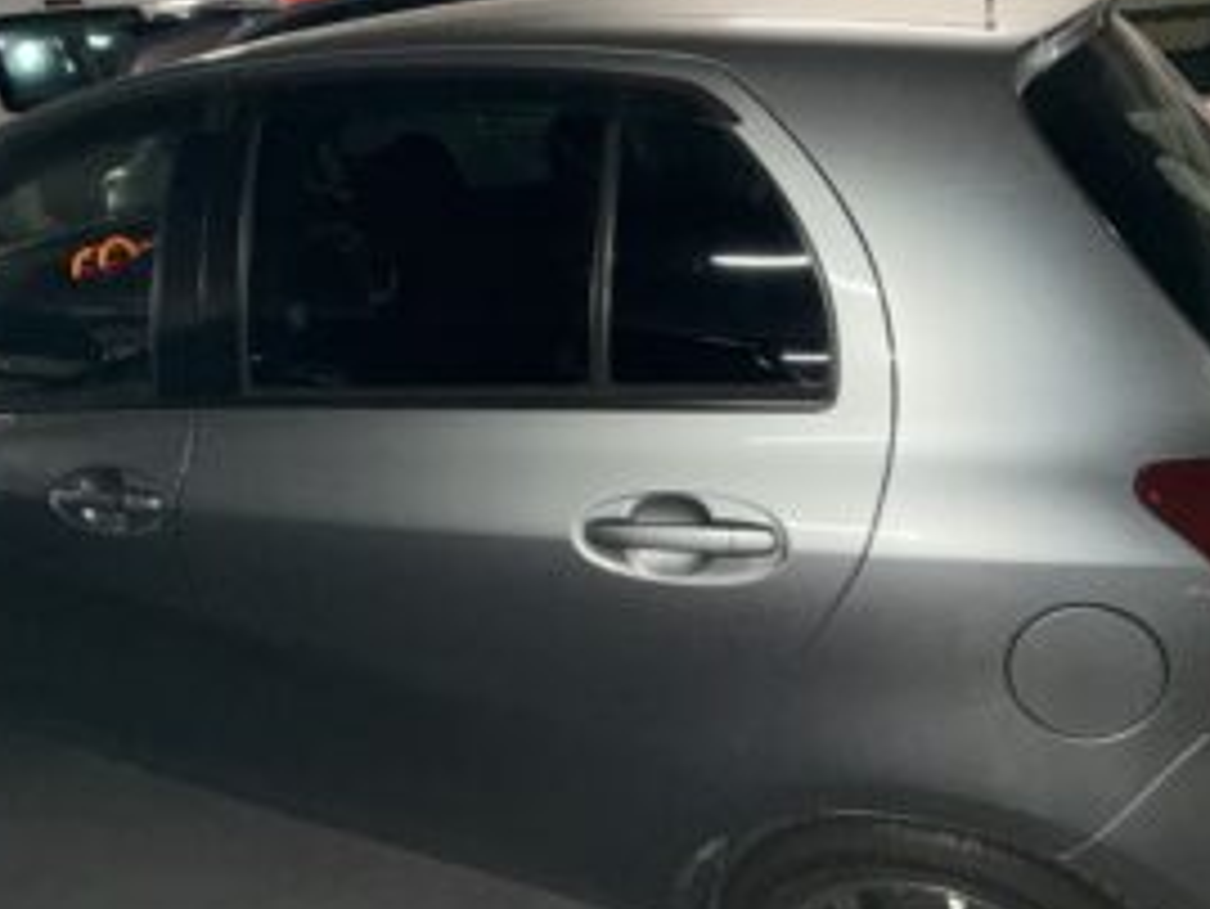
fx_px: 909
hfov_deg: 67.3
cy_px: 340
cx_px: 630
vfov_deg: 52.5
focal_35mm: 26
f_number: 2.2
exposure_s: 1/60
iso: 125
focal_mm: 2.22
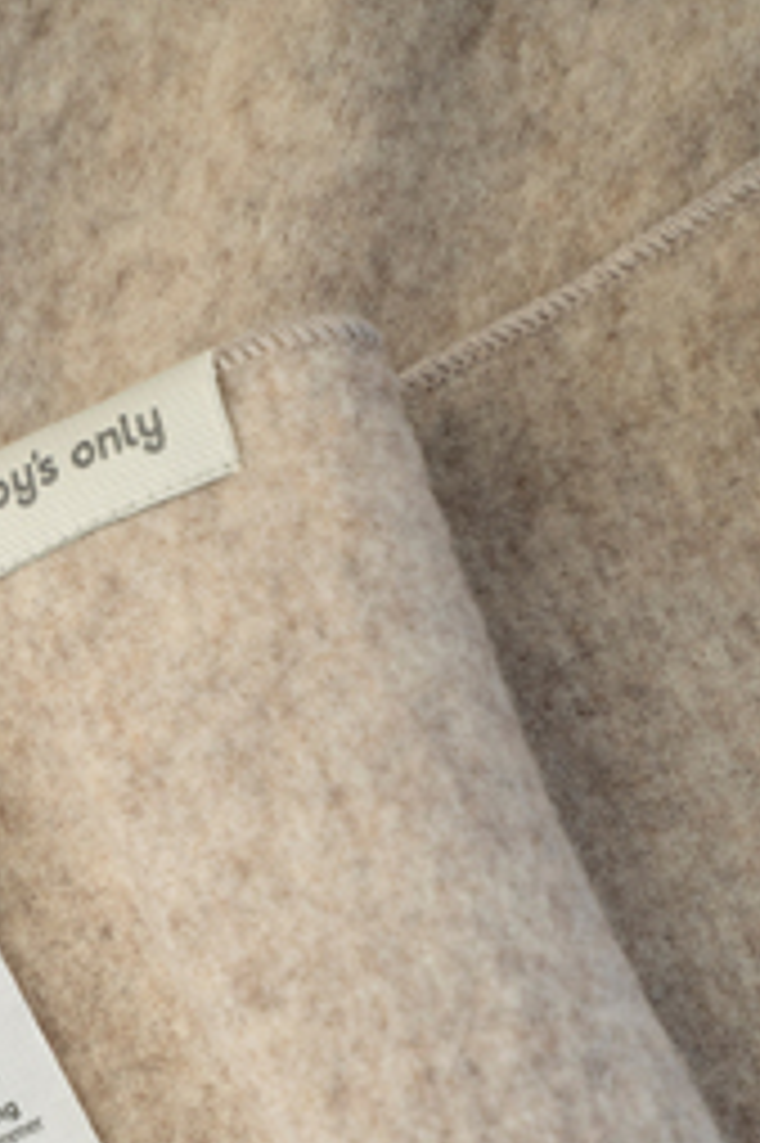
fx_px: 4946
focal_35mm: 156
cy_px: 1418
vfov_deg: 12.8
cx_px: -160
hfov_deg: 8.7
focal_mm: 61
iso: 200
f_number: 2.8
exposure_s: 1/125
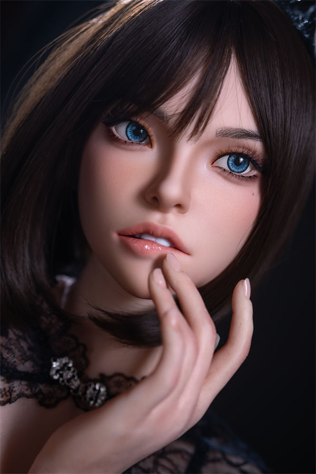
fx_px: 658
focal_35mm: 50
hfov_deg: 27.0
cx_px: 158
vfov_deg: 39.6
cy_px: 237
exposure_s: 1/125
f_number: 2.8
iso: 100
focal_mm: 50
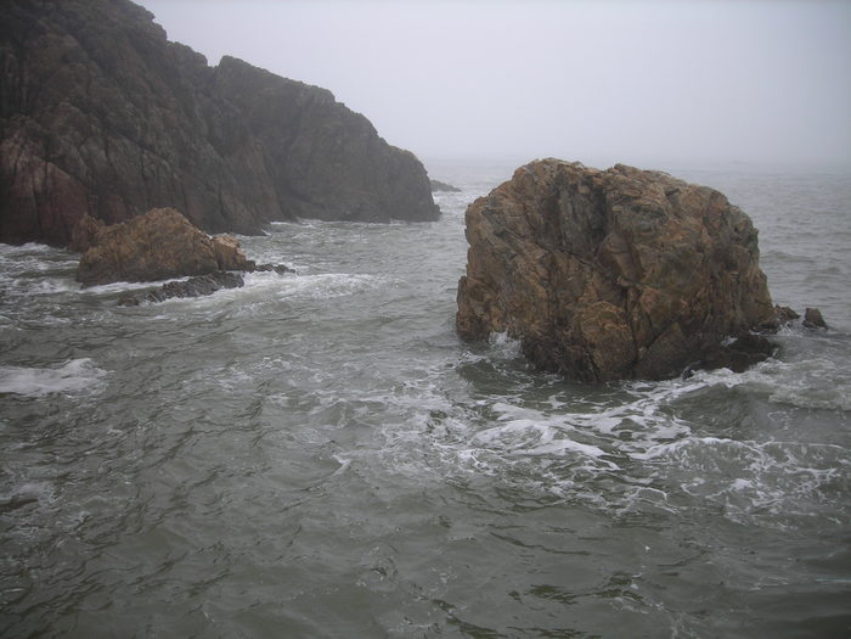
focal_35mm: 38
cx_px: 426
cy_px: 320
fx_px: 934
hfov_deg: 49.0
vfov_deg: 37.7
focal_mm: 6.3
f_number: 6.4
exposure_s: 1/233
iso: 50
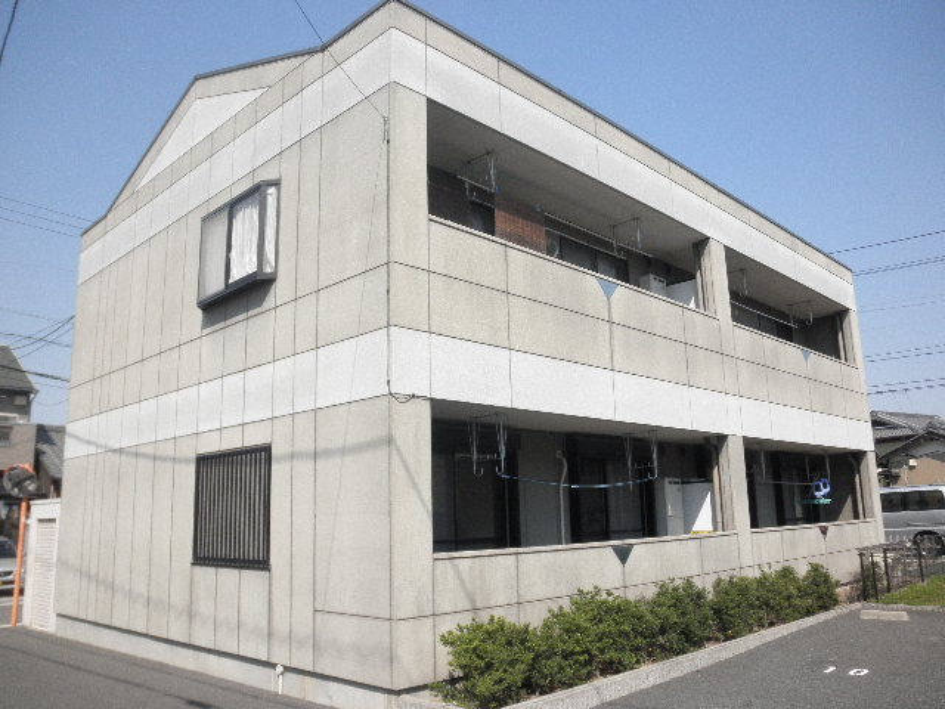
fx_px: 764
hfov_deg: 63.4
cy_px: 354
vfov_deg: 49.7
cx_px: 472
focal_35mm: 28
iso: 200
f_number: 8.5
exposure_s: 1/320
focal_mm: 5
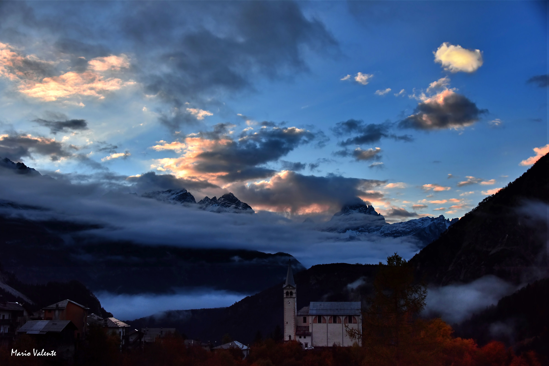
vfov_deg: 31.9
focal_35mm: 42
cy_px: 183
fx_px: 641
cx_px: 274
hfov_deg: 46.4
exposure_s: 1/2000
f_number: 5
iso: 320
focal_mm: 42
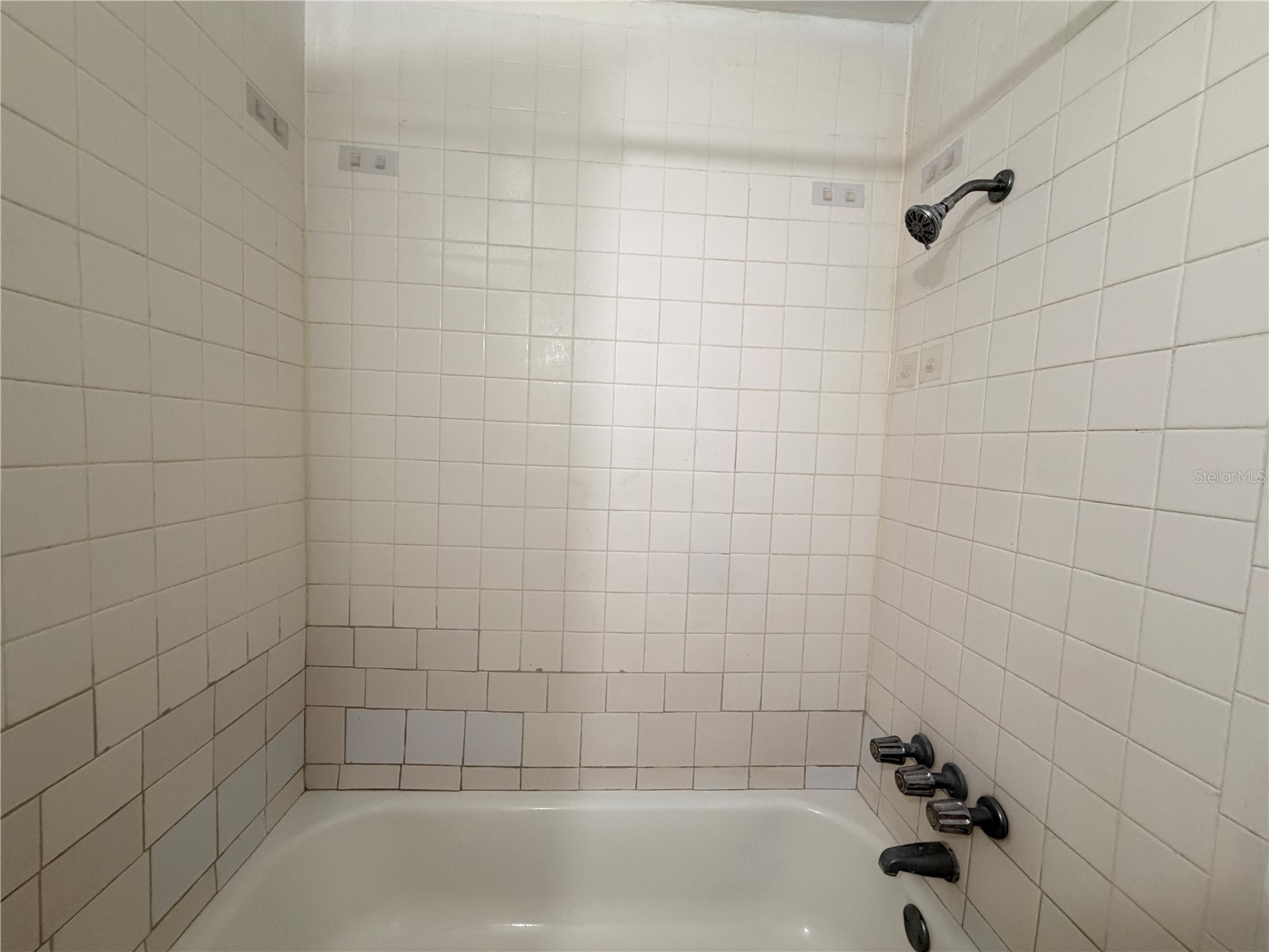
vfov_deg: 85.7
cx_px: 634
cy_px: 476
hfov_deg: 102.1
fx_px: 513
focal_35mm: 14
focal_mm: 2.22
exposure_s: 1/120
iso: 200
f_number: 2.2
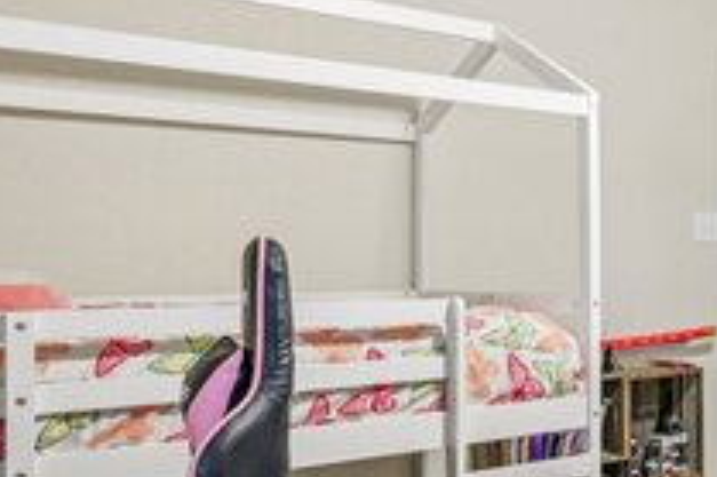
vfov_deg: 27.5
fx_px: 975
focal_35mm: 49
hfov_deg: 28.0
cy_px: 259
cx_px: 1060
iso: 3200
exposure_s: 1/15
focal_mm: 16
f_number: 8
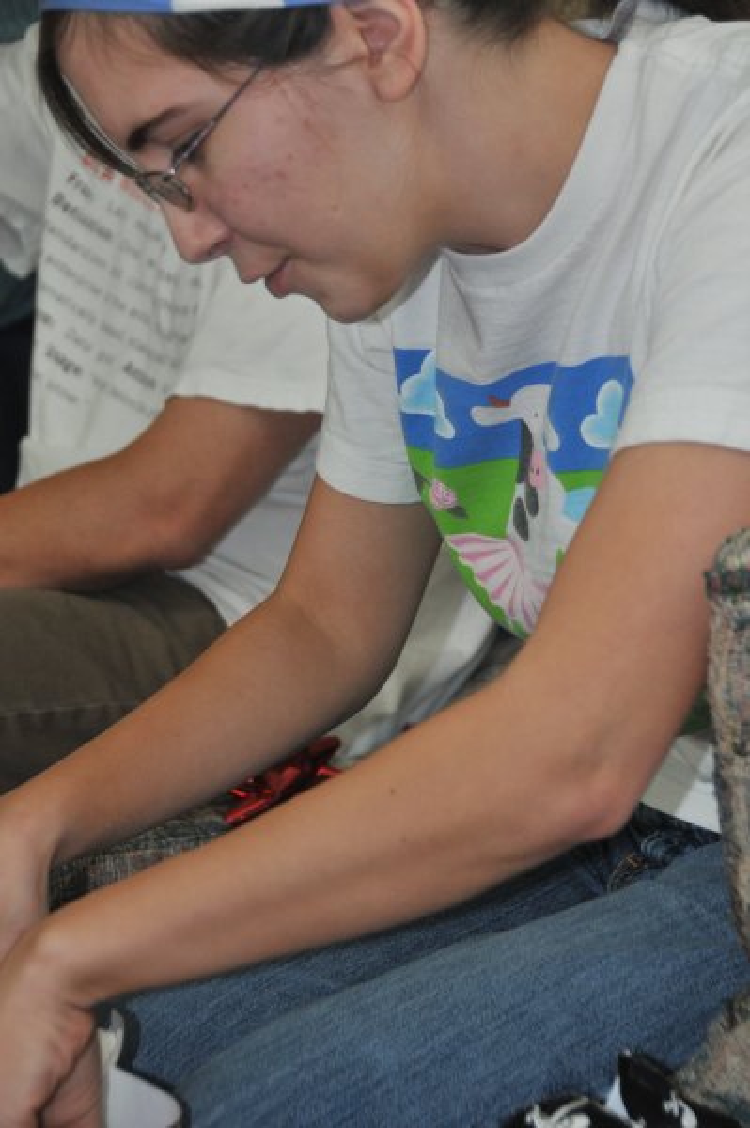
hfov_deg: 14.7
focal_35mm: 93
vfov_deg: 21.9
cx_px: 375
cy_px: 564
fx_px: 2911
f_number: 4.8
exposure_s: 1/60
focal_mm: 62
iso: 640
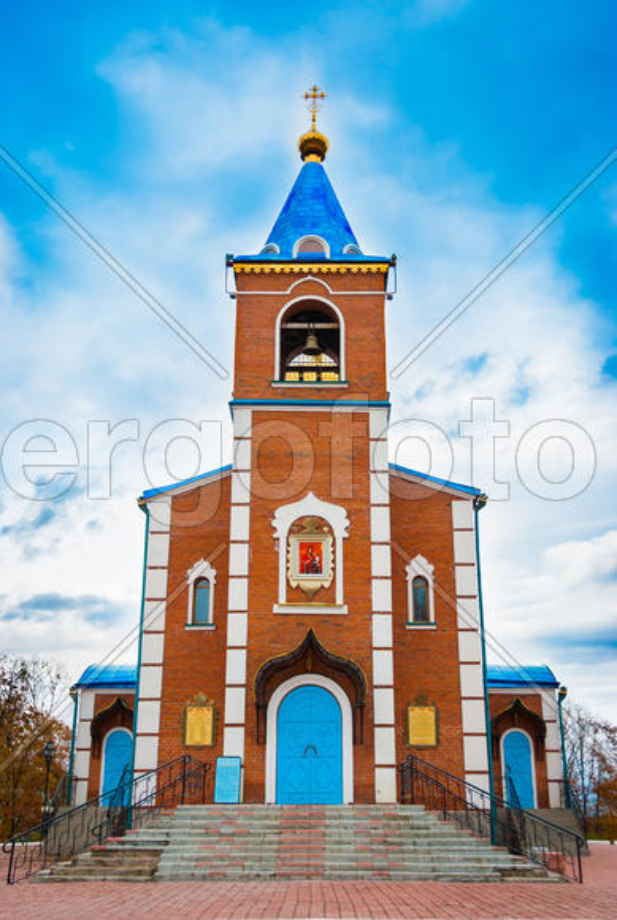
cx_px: 308
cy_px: 460
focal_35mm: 36
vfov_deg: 53.0
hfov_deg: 37.0
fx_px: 922
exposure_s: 1/125
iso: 100
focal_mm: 24
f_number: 5.6
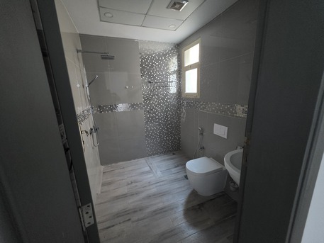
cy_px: 122
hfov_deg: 106.2
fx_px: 122
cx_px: 162
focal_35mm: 13
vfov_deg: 89.9
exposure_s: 1/50
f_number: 1.9
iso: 1250
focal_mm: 2.2
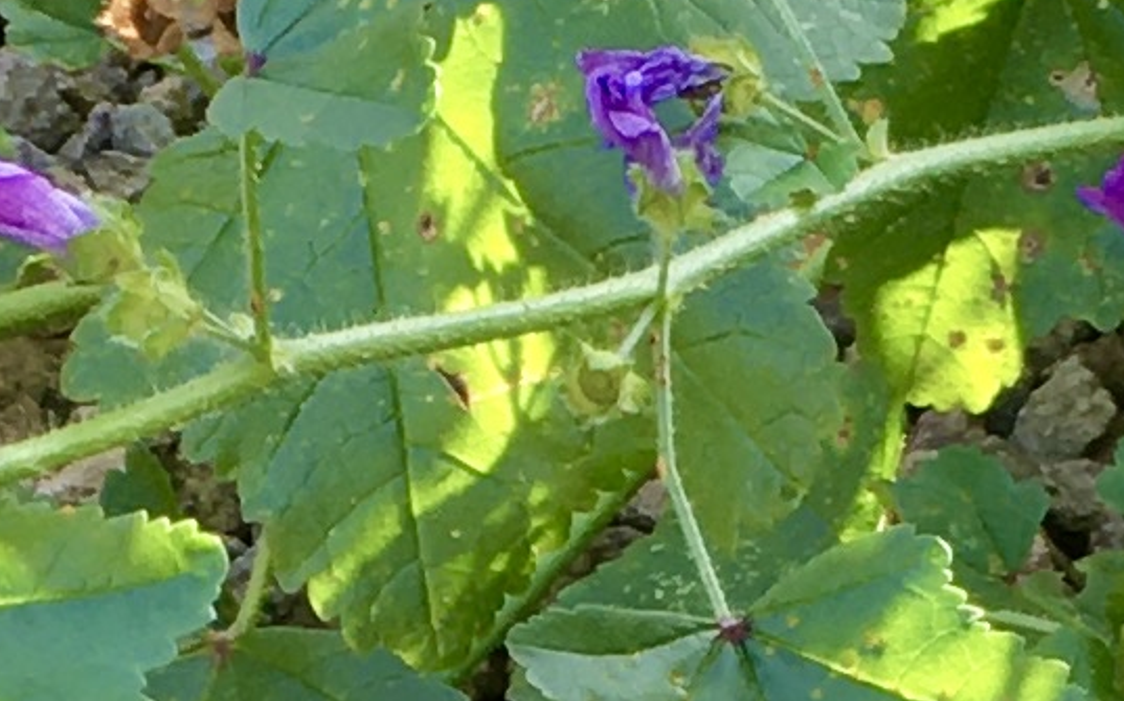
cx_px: 486
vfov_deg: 5.5
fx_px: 7072
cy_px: 1542
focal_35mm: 231
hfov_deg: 9.1
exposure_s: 1/100
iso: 25
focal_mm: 4.15
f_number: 2.2
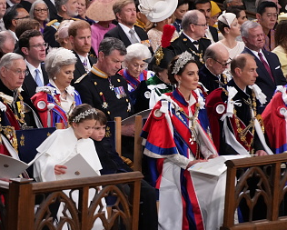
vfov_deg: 6.8
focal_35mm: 226
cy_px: 128
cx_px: 39
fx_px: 1920
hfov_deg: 8.5
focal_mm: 128
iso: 5000
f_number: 4
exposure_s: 1/200
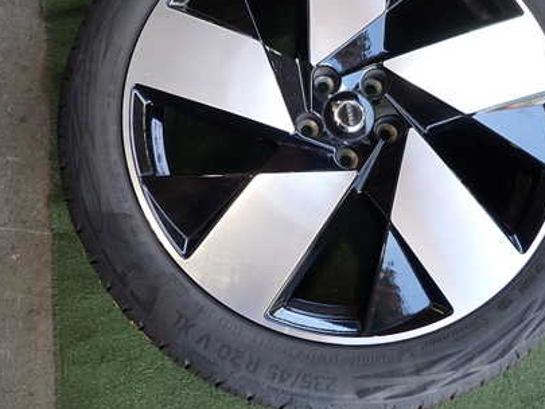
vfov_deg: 38.4
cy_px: 148
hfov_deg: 50.0
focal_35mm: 37
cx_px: 311
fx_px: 583
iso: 125
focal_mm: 4.5
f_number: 2
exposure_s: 1/125
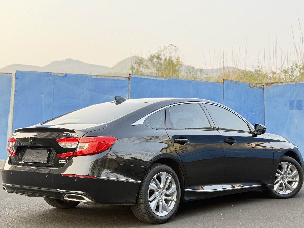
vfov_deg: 30.3
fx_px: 422
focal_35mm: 48
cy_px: 114
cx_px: 152
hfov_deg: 39.7
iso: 100
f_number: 1.78
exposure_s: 1/194
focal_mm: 6.76
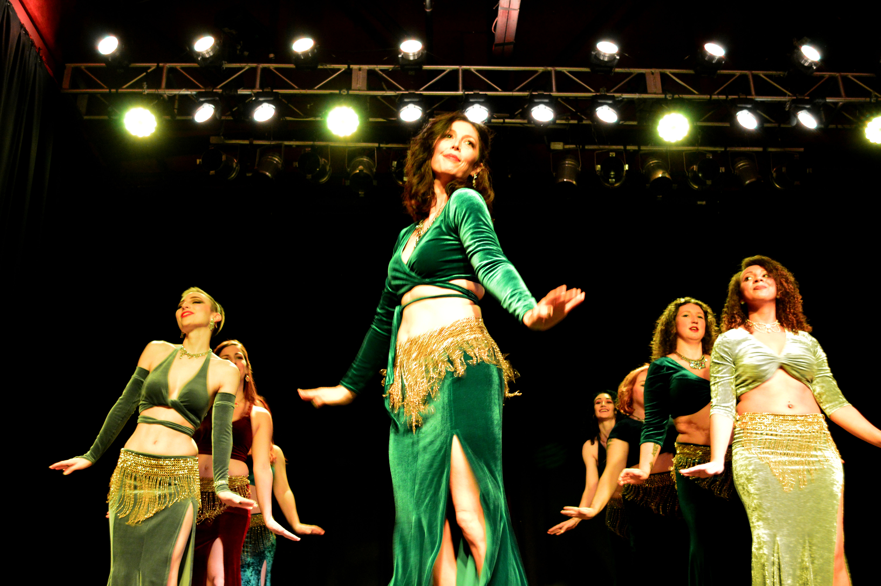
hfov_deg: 53.2
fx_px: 880
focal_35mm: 36
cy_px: 293
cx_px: 440
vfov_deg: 36.8
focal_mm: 24
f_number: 4
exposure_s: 1/25
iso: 1600
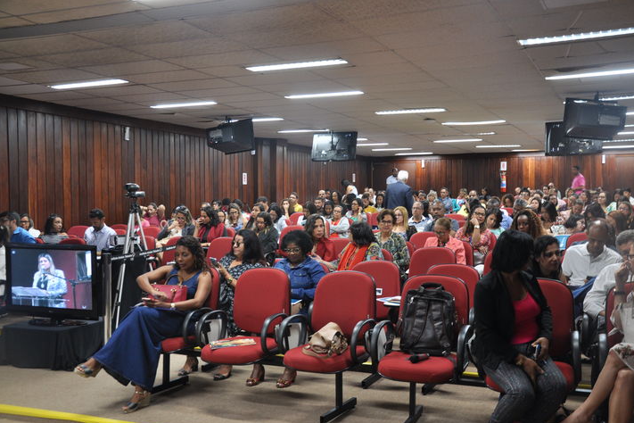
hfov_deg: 50.1
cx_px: 325
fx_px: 678
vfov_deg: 34.6
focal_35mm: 39
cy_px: 216
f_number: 4
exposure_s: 1/15
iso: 450
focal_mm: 25
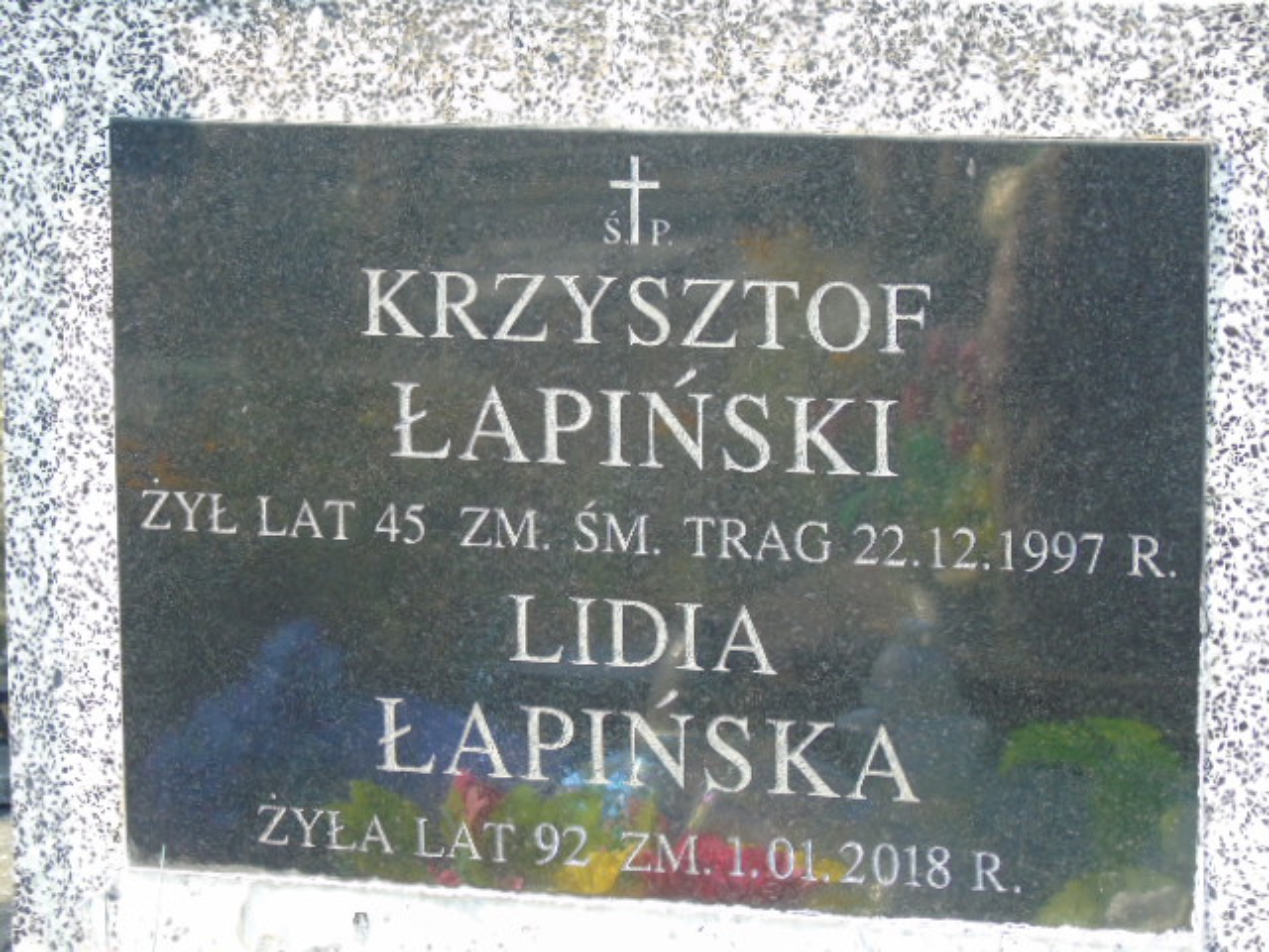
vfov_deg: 9.2
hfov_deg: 12.2
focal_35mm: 162
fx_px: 5939
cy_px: 476
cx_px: 634
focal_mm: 29
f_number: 4.9
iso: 320
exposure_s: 1/125
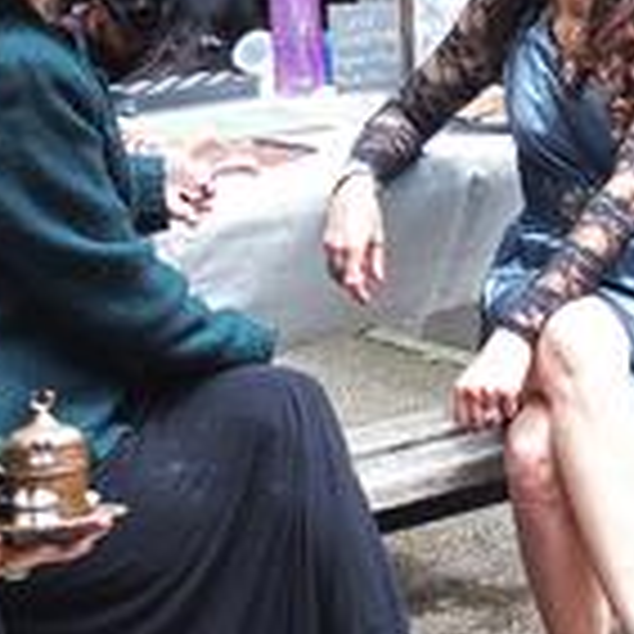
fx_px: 2383
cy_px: -18
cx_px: 396
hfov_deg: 15.1
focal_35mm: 115
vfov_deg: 14.9
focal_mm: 9.8
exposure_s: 1/250
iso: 100
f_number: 3.5
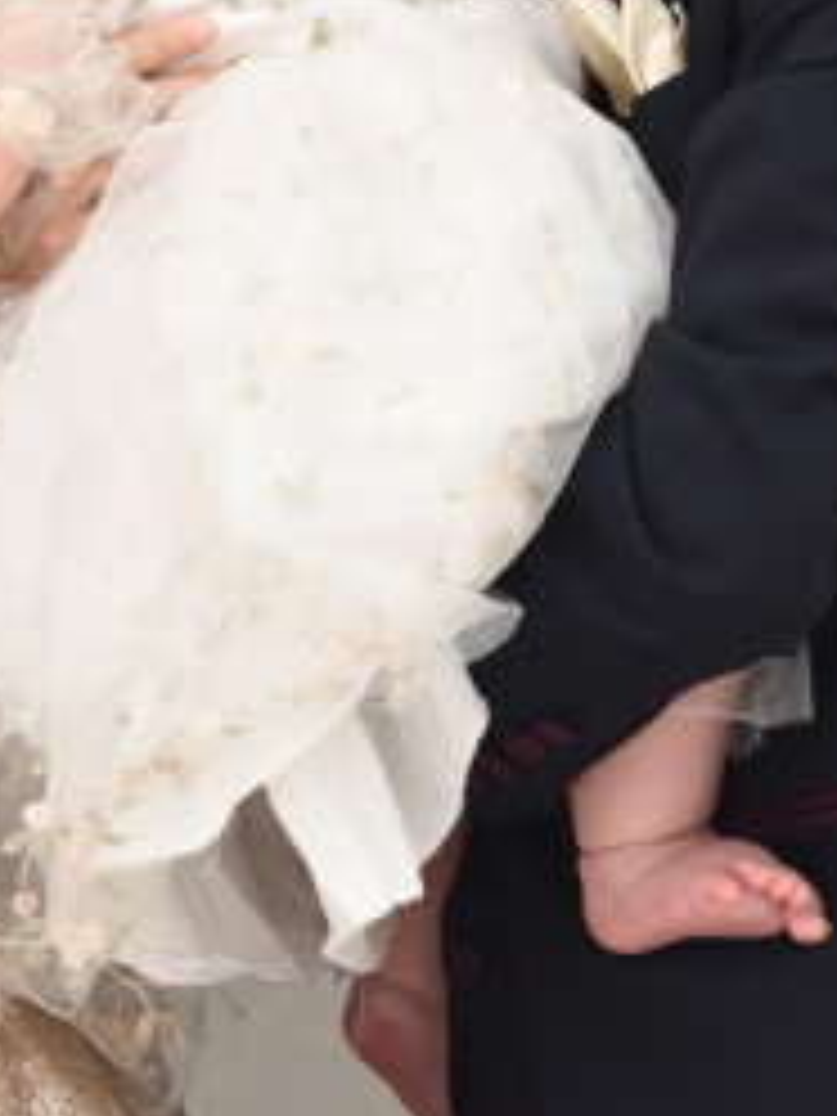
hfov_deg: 8.2
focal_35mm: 180
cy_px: -43
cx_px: 256
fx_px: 5803
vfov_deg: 10.9
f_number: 7.1
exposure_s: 1/125
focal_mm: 58
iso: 1000
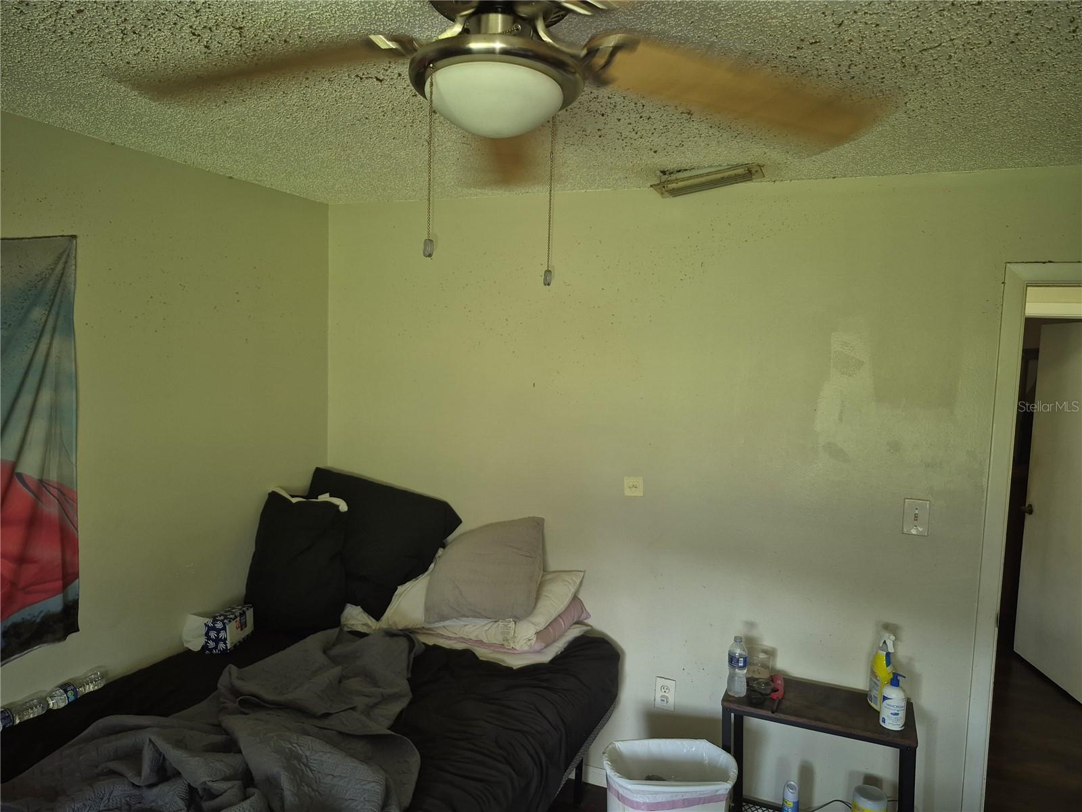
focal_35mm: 23
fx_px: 719
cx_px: 541
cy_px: 406
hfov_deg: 73.9
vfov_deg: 58.9
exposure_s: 1/40
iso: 125
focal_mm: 5.4
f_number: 1.8
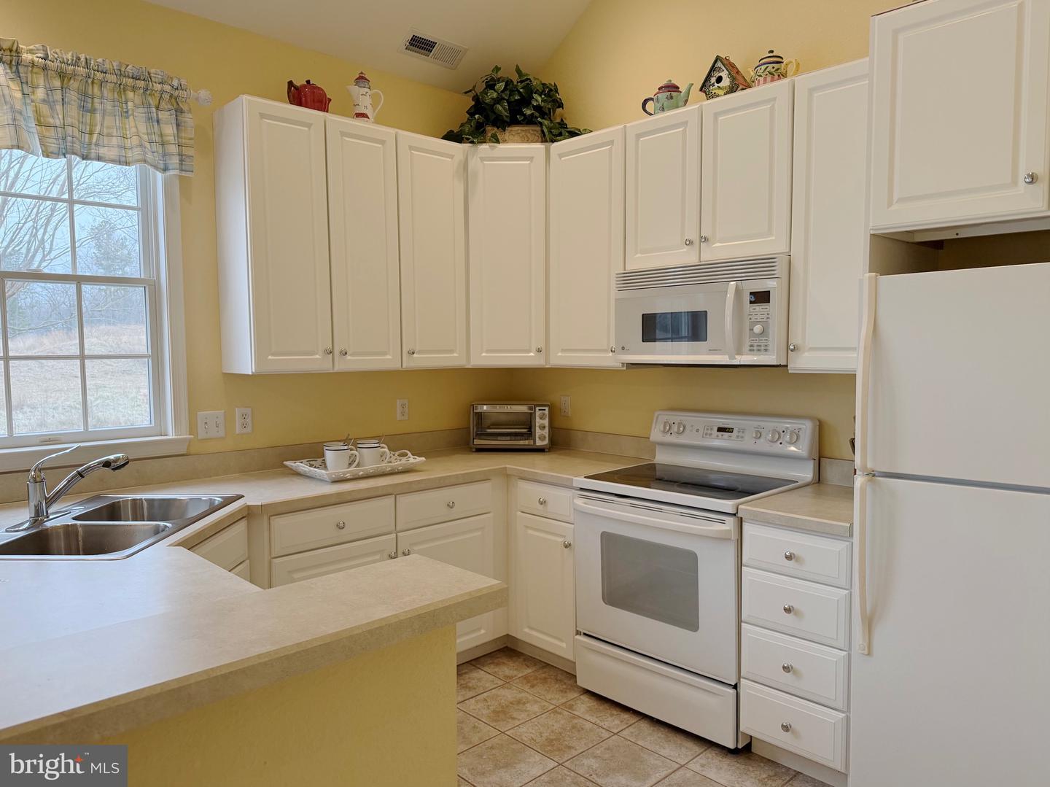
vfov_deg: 56.8
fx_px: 728
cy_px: 394
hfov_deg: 71.6
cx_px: 525
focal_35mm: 24
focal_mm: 6.76
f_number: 1.78
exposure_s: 1/199
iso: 200
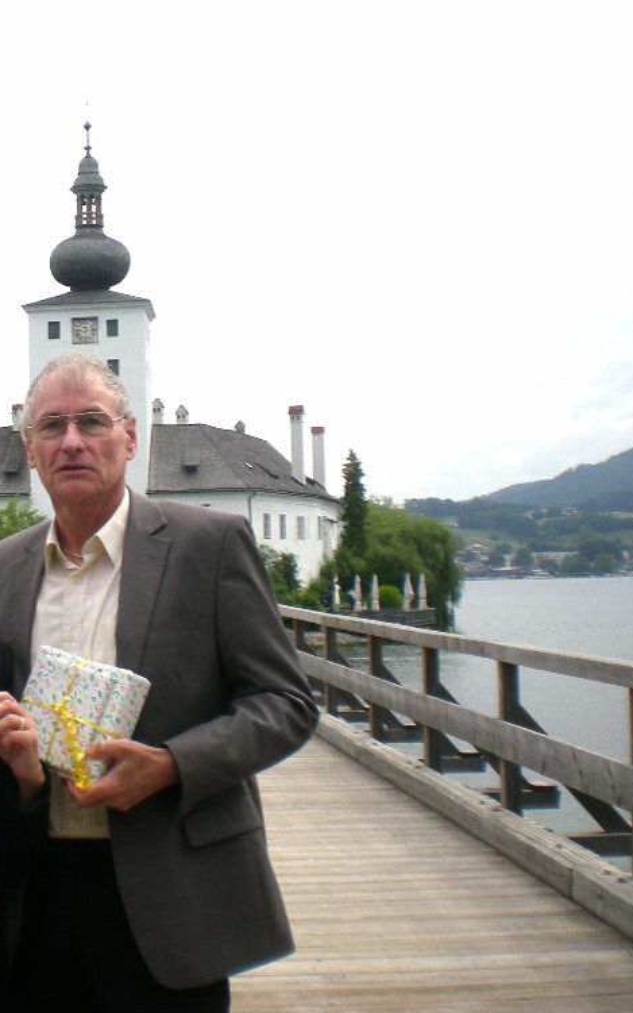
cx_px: -16
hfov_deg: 22.5
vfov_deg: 36.9
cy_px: 505
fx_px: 1518
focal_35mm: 55
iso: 50
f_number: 4.6
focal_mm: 6.3
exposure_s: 1/275
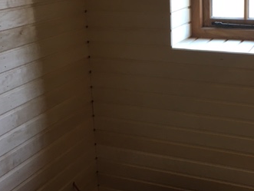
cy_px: 35
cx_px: 174
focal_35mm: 56
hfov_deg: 33.9
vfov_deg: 25.6
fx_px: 411
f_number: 2.2
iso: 40
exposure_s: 1/33
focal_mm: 4.15
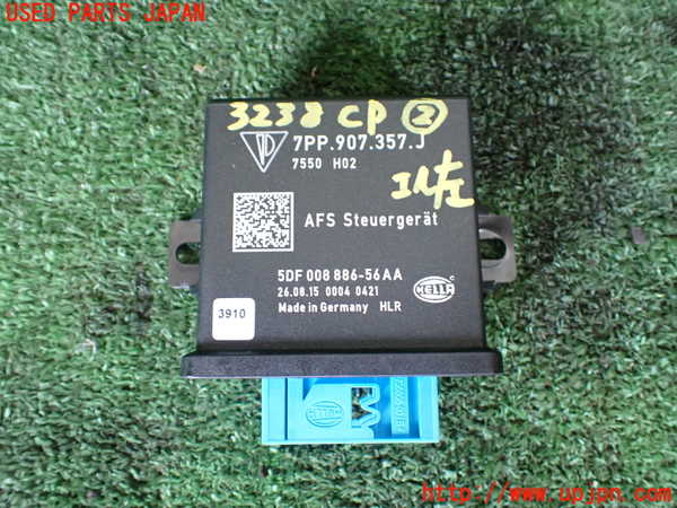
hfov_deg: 60.0
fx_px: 587
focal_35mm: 30
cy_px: 254
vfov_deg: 46.8
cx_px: 338
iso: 1000
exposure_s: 1/30
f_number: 2.3
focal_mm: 5.4
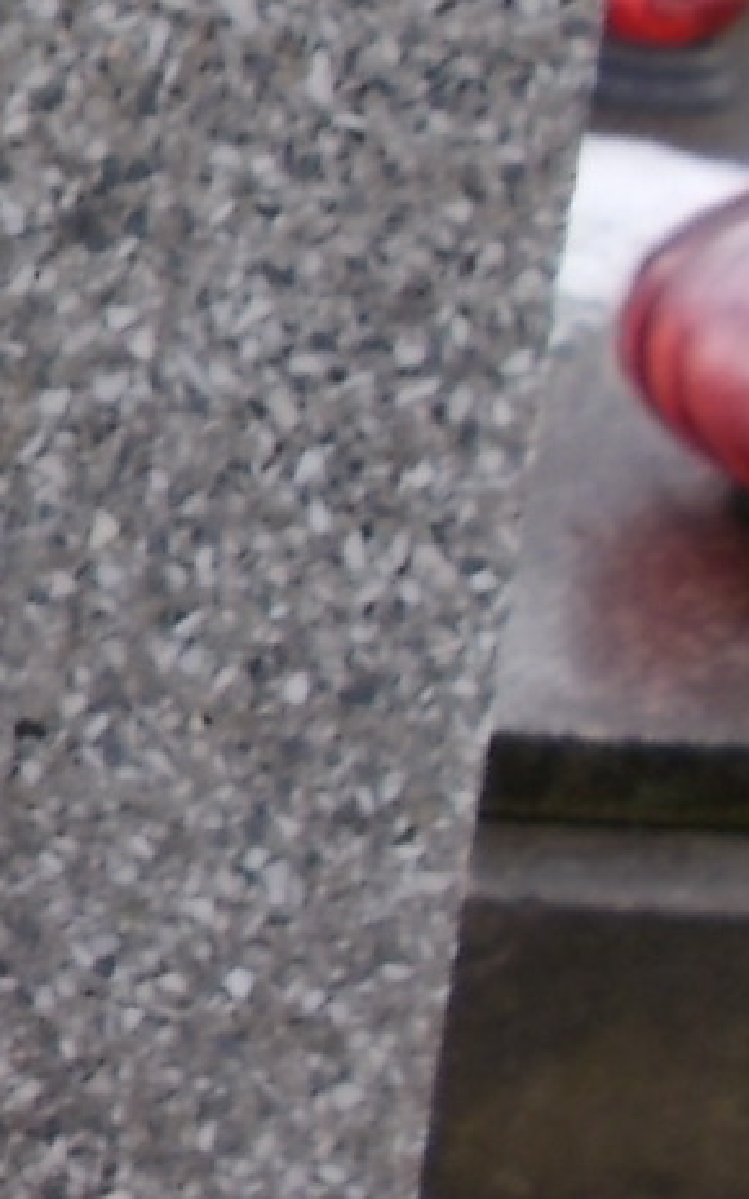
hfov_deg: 11.6
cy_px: 212
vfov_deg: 21.5
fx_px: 3103
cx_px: -994
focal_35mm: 95
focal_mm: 4.6
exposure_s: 1/160
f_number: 3.2
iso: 80
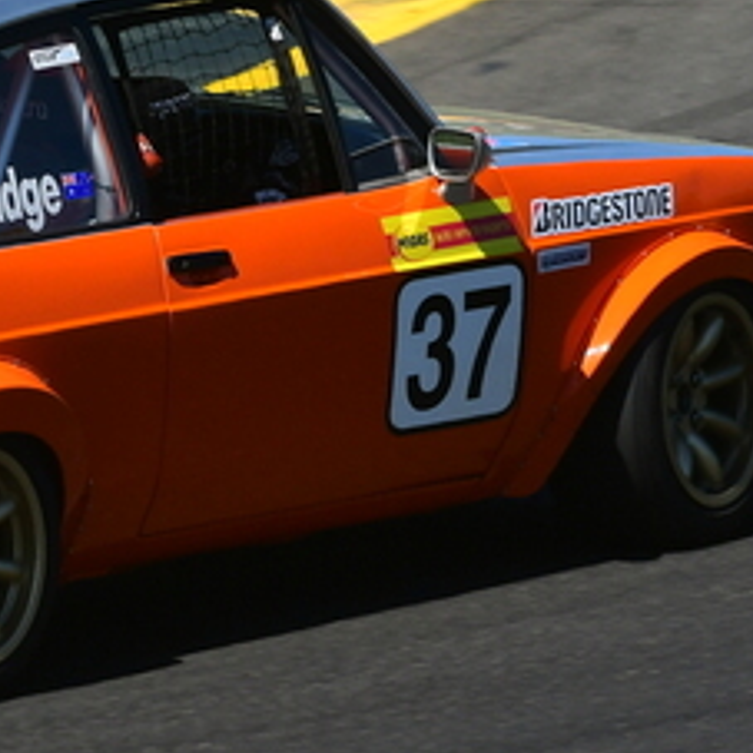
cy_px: 88
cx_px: -66
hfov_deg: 1.6
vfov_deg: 1.6
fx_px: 26530
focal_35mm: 1078
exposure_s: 1/640
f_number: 13
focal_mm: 240
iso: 500
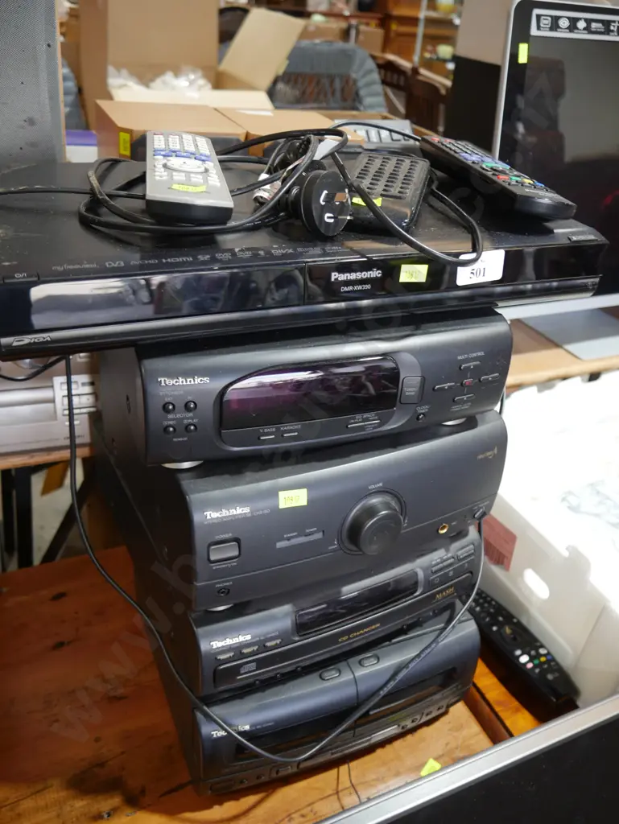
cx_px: 310
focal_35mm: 28
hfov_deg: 49.8
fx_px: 667
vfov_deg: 63.4
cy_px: 412
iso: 400
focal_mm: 14
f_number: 3.5
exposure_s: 1/60
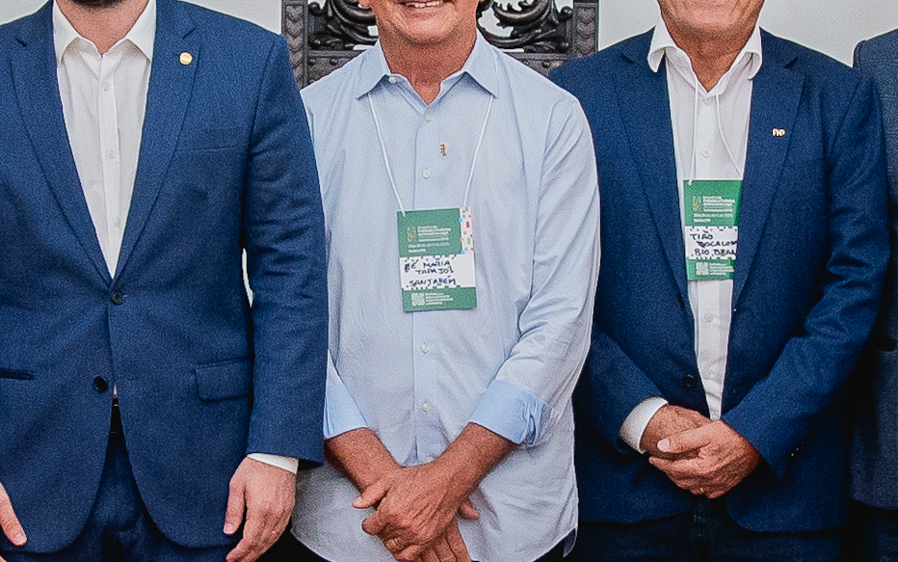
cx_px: 499
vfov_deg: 7.1
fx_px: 4504
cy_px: 367
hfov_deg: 11.4
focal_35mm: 184
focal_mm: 28
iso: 2000
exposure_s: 1/125
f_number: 4
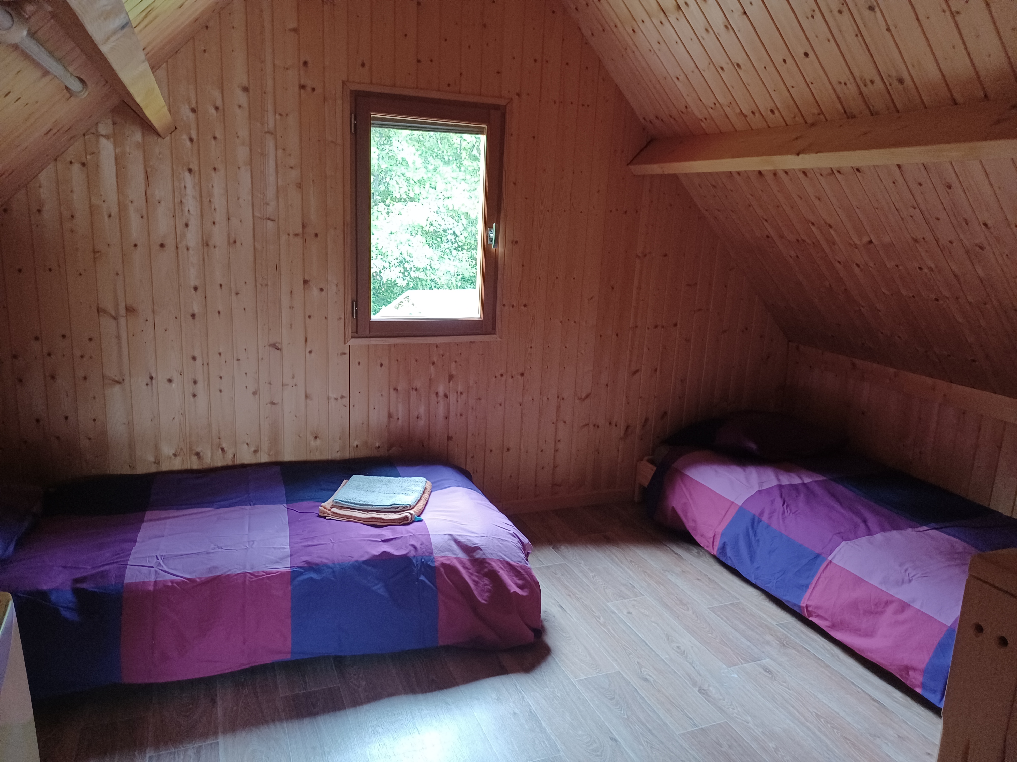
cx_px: 508
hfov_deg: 69.4
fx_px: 734
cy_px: 381
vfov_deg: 54.9
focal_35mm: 25
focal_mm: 4.6
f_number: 1.8
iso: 320
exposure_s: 1/25
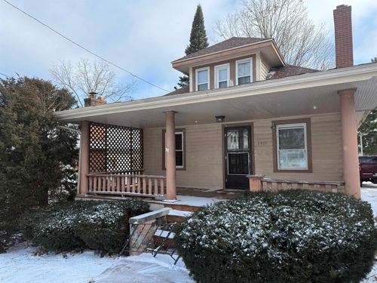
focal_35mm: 24
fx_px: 261
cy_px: 142
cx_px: 188
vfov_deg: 56.8
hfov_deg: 71.6
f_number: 1.78
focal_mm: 6.76
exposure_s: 1/1653
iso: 80
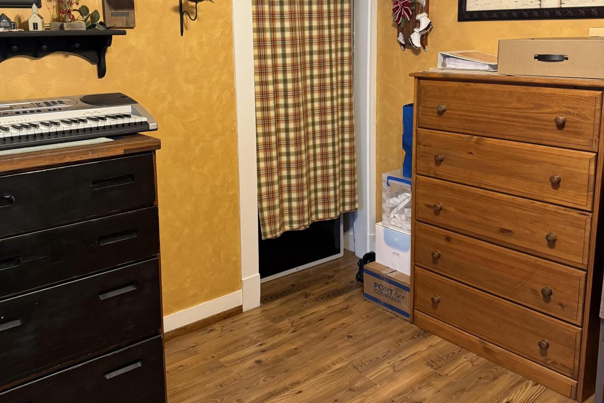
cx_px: 296
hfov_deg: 55.8
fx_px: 570
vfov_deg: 38.5
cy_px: 135
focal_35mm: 34
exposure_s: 1/60
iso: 320
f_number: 1.78
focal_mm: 6.76
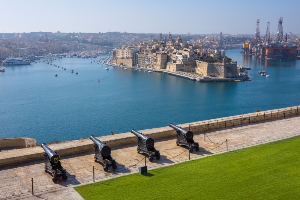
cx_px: 150
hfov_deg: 47.4
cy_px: 100
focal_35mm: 41
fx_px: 342
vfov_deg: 32.6
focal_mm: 27
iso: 200
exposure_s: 1/480
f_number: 9
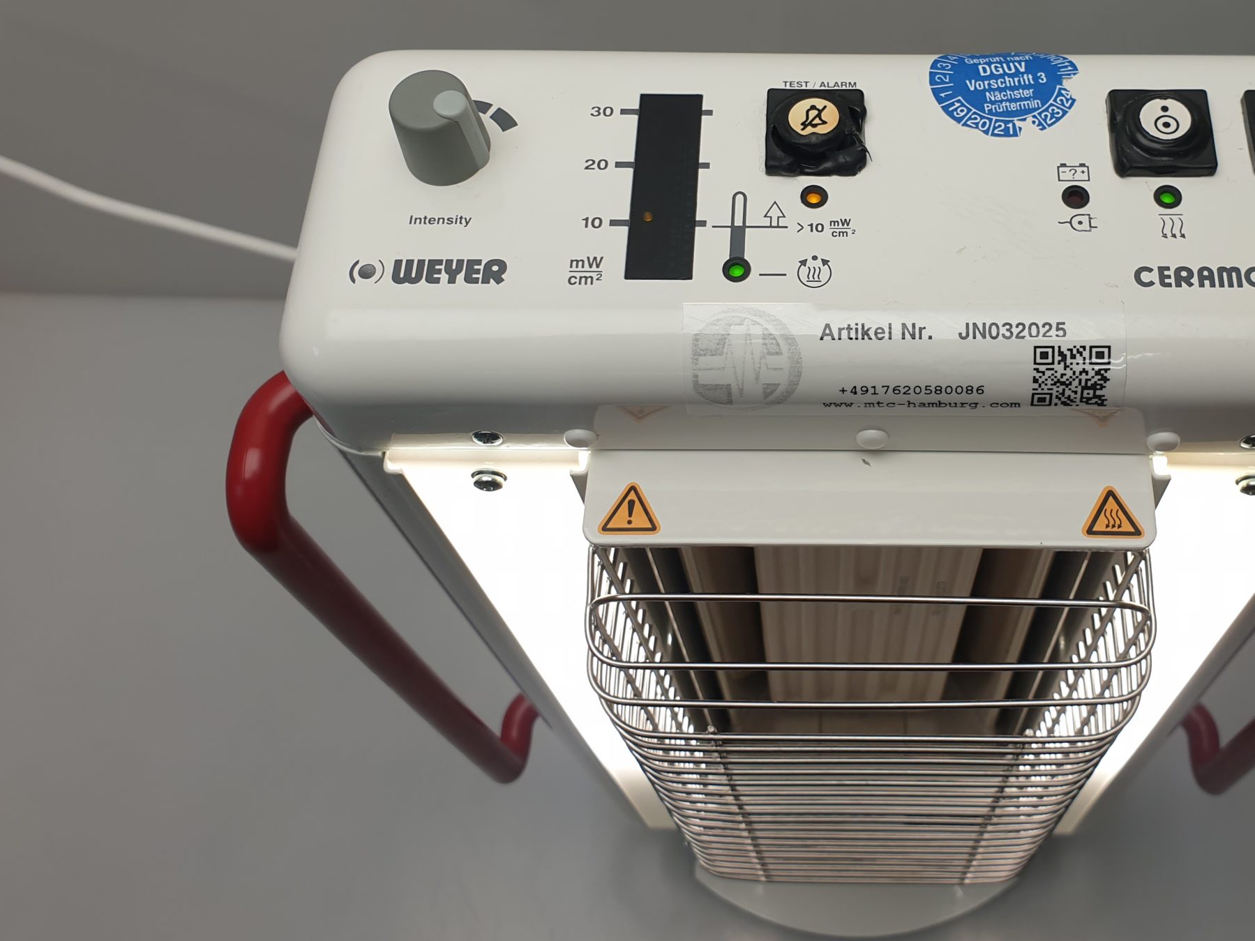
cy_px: 346
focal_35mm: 37
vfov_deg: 38.4
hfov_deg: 48.8
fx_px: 1341
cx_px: 887
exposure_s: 1/145
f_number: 2.4
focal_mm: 4.3
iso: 50
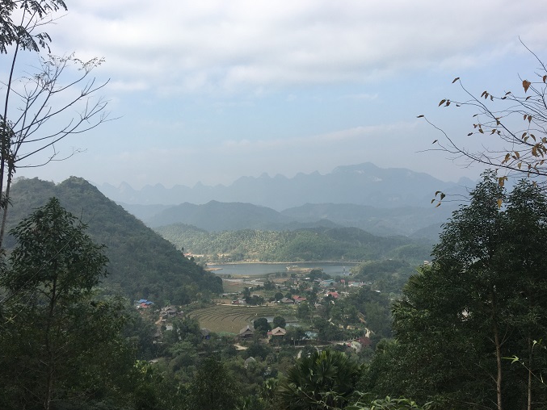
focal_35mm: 30
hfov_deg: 60.0
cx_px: 274
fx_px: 474
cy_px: 207
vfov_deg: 46.8
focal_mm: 4.15
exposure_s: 1/905
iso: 25
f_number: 2.2
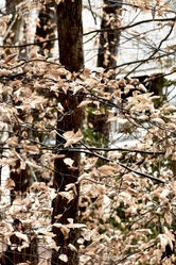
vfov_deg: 4.6
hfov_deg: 3.1
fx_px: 3263
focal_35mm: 445
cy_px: 82
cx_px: -36
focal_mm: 72
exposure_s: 1/400
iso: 400
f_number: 5
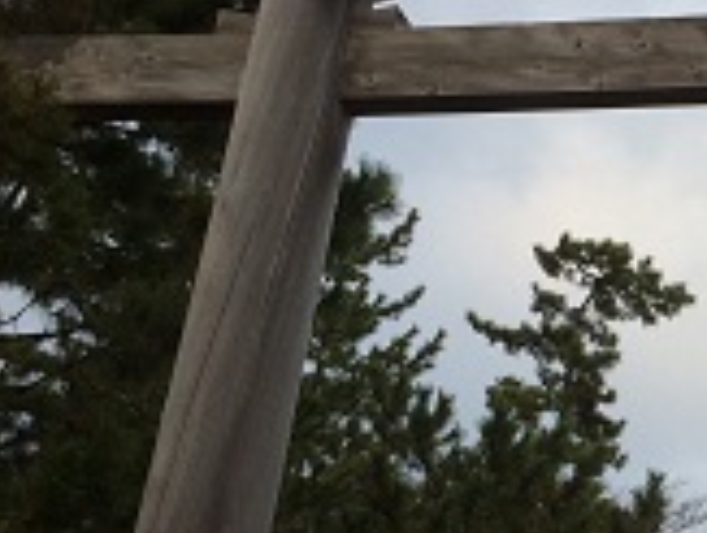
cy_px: 412
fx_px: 1781
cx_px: 946
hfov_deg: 20.3
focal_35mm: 87
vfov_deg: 16.9
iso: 32
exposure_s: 1/131
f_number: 2.2
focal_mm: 4.15
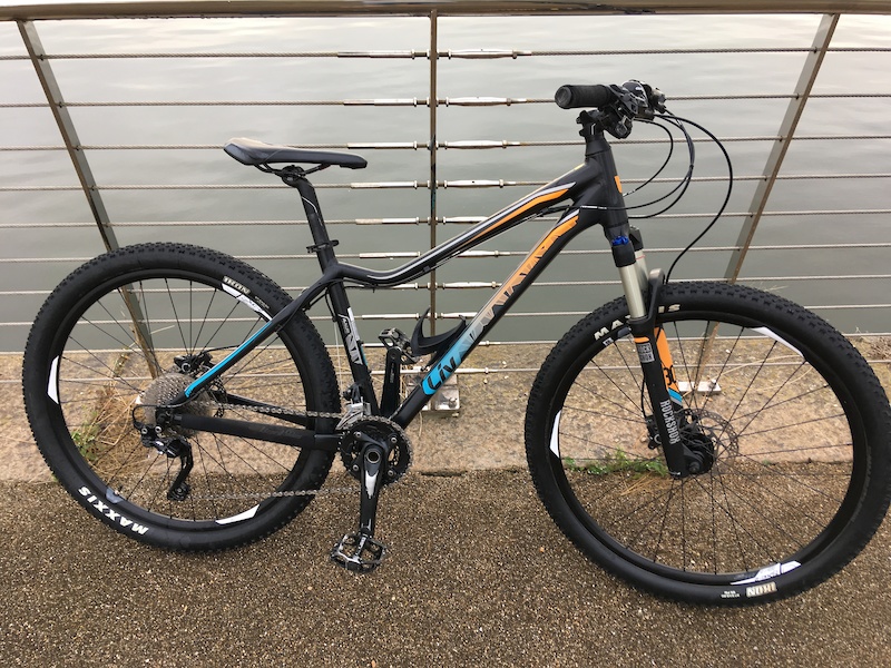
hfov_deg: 61.7
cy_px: 334
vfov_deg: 48.2
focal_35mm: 29
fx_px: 746
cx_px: 446
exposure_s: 1/50
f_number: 2.2
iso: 32
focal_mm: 4.15
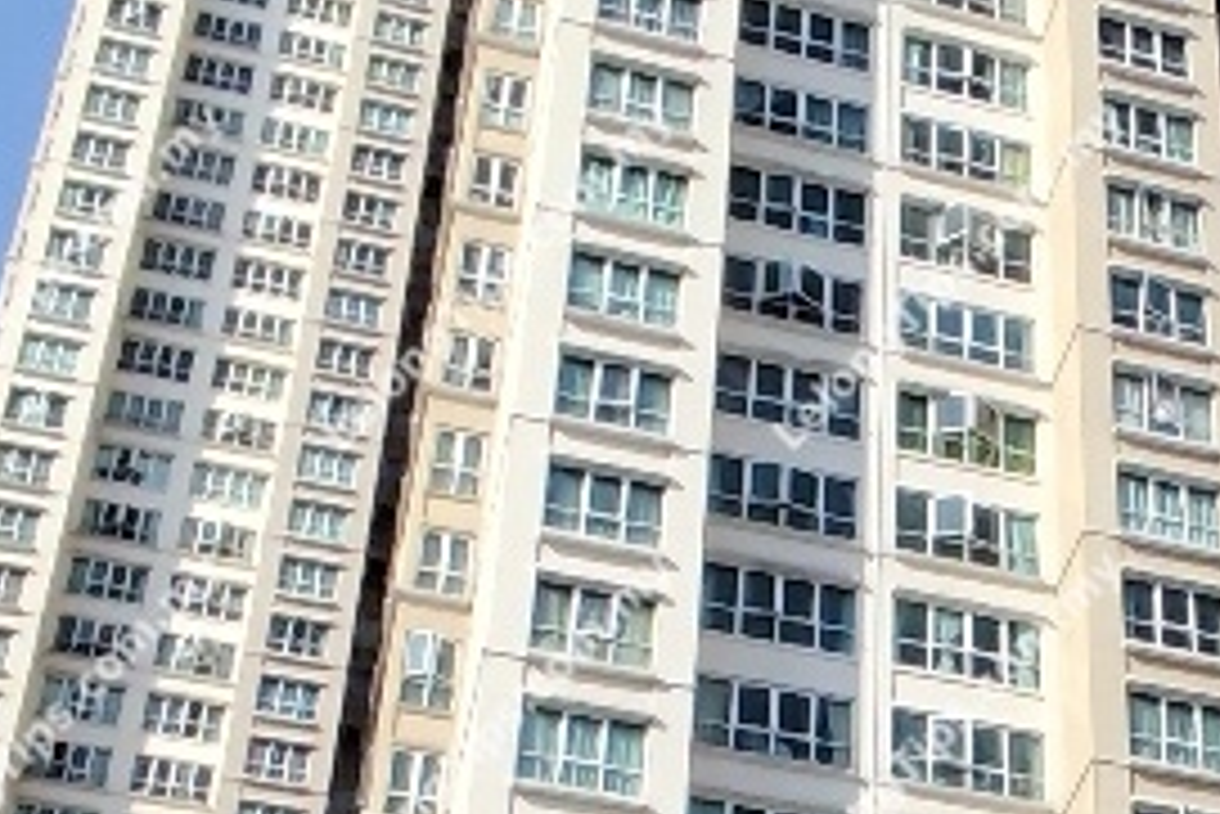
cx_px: 878
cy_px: 843
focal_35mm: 78
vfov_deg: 17.1
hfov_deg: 25.7
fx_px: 2645
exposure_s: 1/1486
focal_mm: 1.65
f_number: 2.2
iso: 50
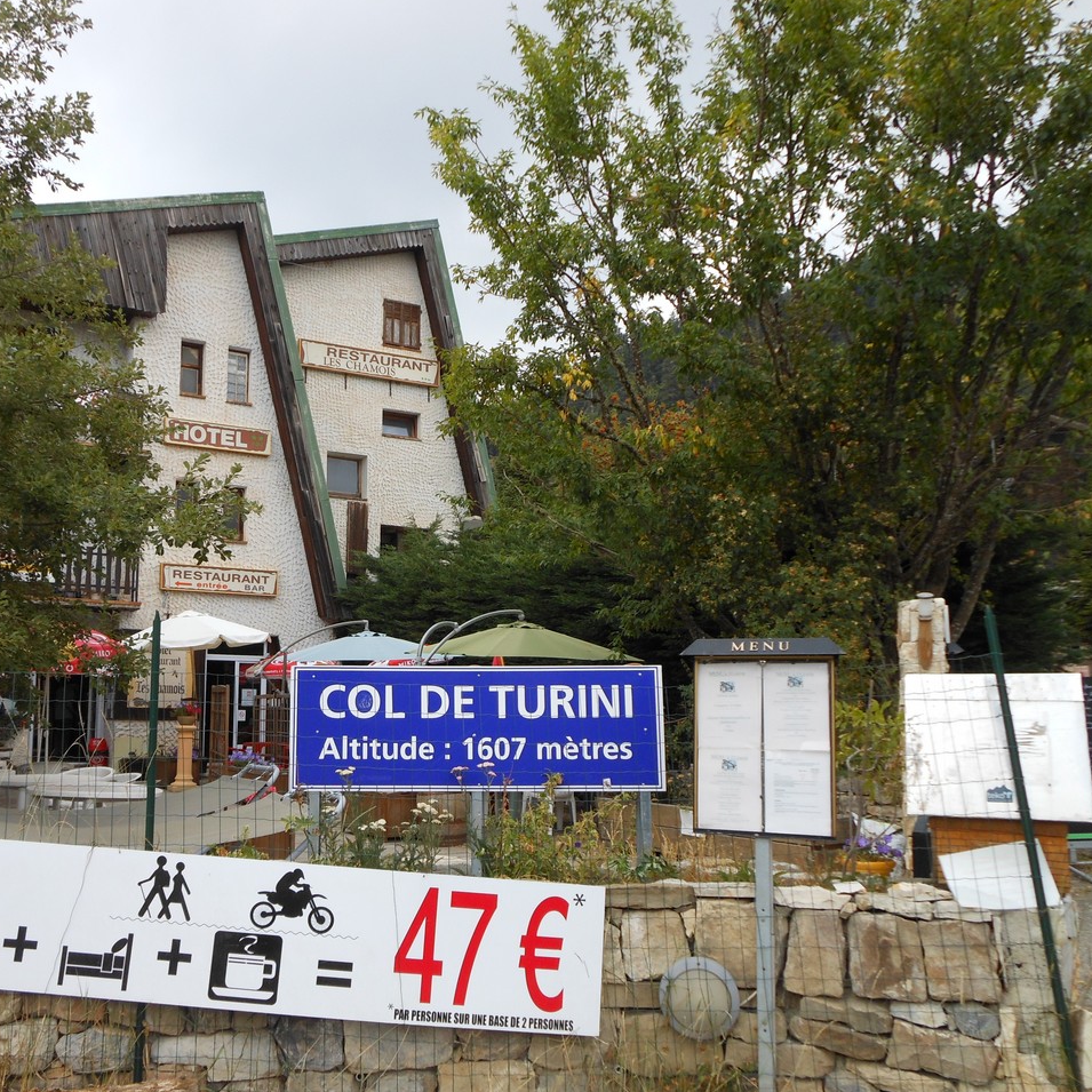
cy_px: 552
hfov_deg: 53.3
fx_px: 1071
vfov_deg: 54.0
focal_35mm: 30
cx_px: 393
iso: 80
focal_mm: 4.5
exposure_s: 1/500
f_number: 3.2
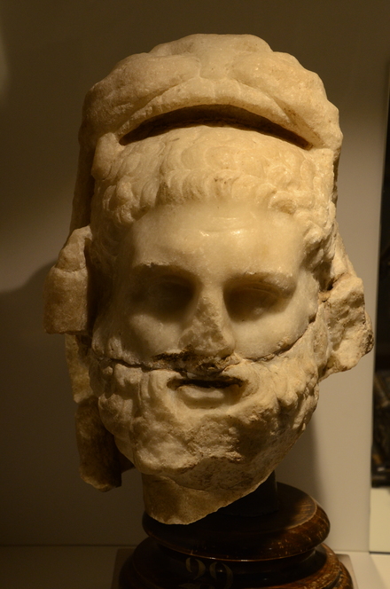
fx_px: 1273
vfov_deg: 26.0
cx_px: 195
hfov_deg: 17.4
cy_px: 294
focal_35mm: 78
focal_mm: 52
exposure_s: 1/200
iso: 1000
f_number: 7.1
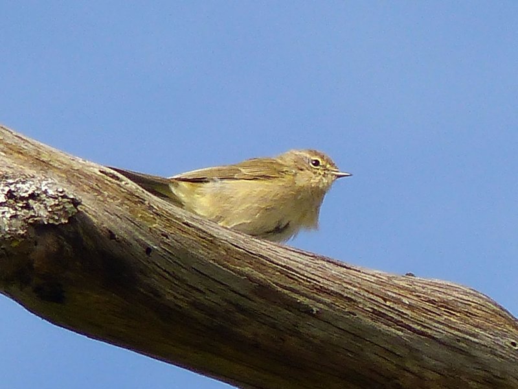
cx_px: 259
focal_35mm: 1200
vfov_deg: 1.2
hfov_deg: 1.7
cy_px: 194
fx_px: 17957
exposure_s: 1/640
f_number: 4
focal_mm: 108
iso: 100
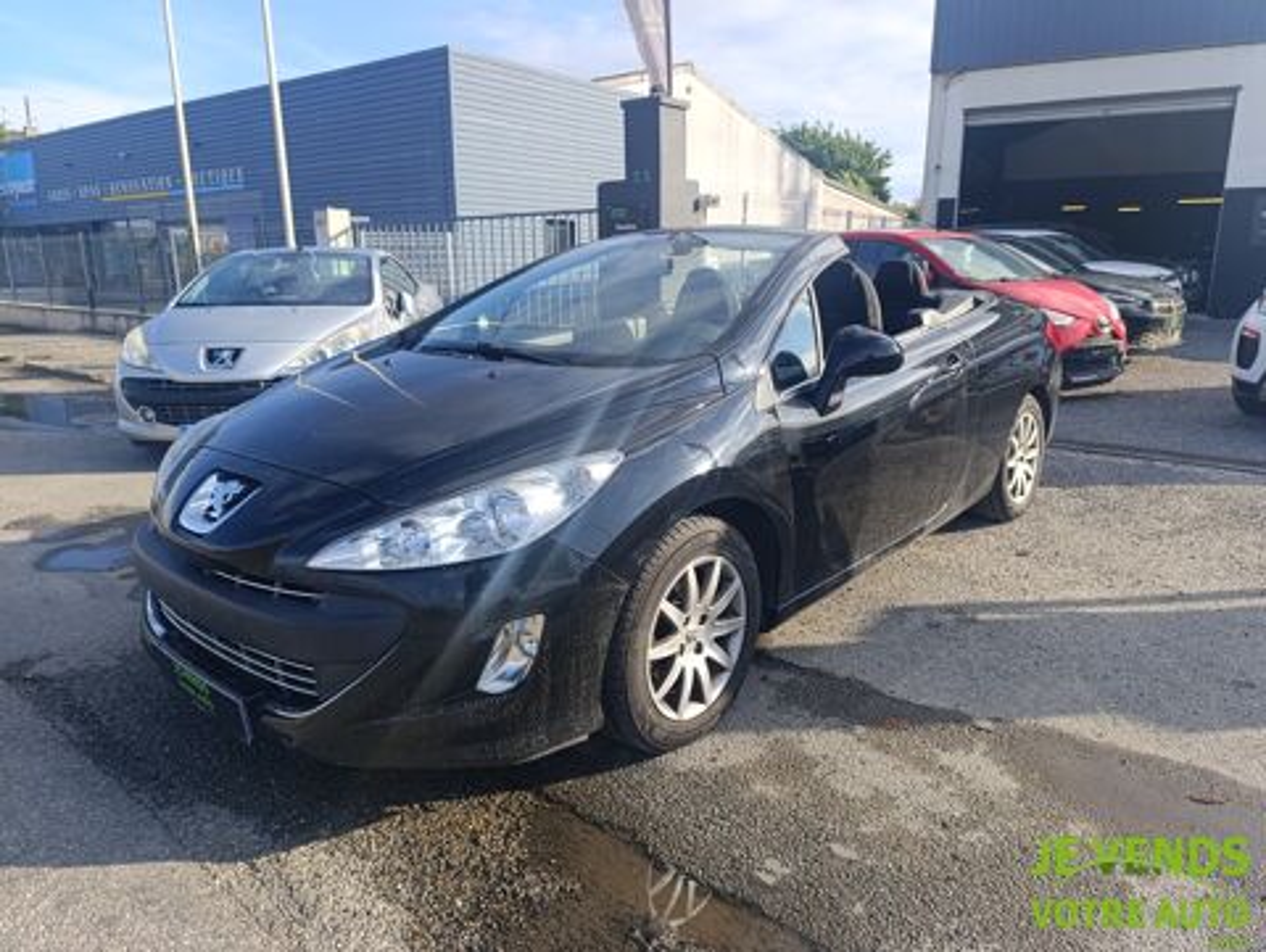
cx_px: 633
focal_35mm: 23
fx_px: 842
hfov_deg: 73.9
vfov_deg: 59.0
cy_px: 476
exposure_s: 1/248
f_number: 1.6
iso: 50
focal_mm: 6.14
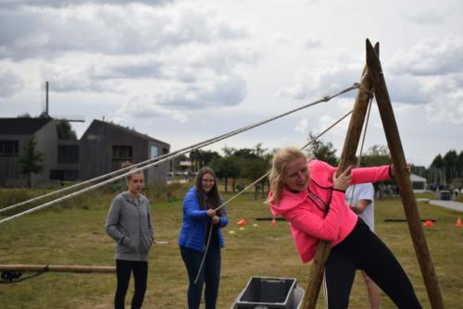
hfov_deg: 31.9
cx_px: 232
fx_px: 811
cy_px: 154
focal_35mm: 63
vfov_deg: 21.6
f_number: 7.1
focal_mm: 42
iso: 400
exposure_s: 1/1600
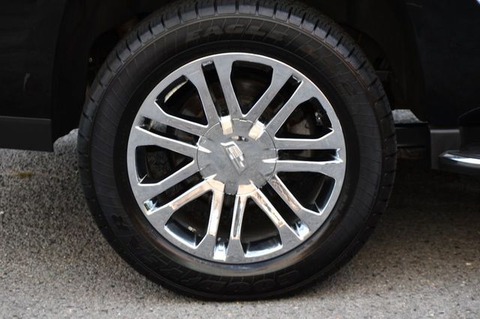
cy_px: 160
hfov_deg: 19.5
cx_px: 240
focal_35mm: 105
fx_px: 1399
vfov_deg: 13.0
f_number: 5
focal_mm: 70
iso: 400
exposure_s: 1/250
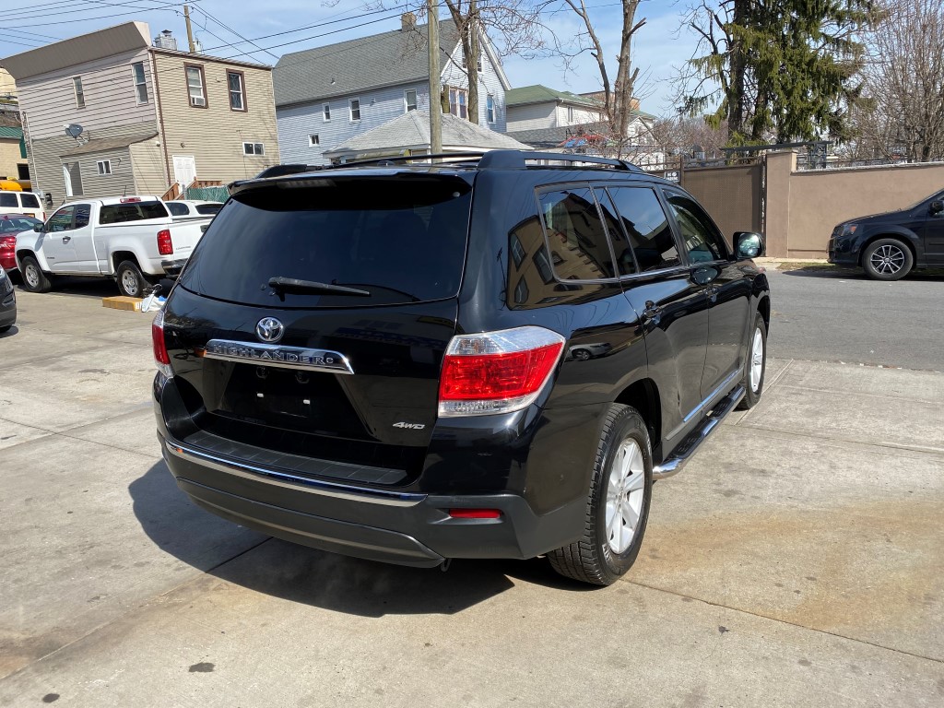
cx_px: 472
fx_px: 709
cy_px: 354
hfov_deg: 67.3
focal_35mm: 26
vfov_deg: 53.1
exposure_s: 1/1812
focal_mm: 4.25
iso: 32
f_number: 1.8
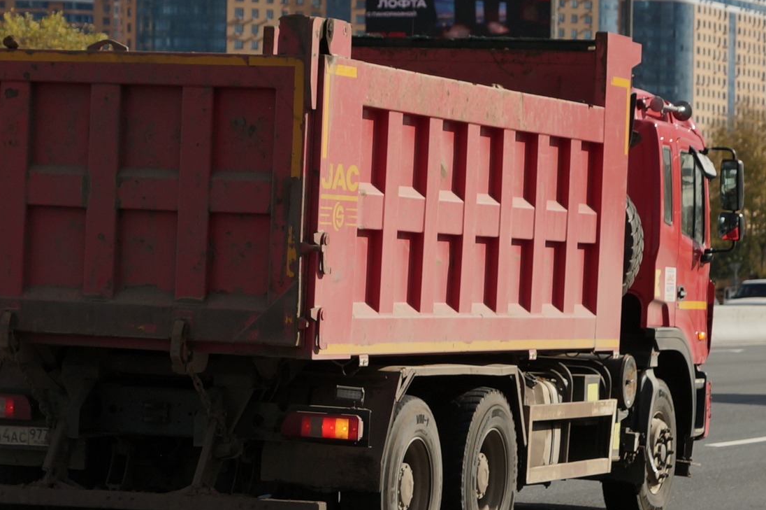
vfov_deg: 18.6
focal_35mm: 73
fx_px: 1552
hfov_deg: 27.6
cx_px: 291
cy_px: 269
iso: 160
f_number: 4
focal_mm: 50
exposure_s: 1/1600
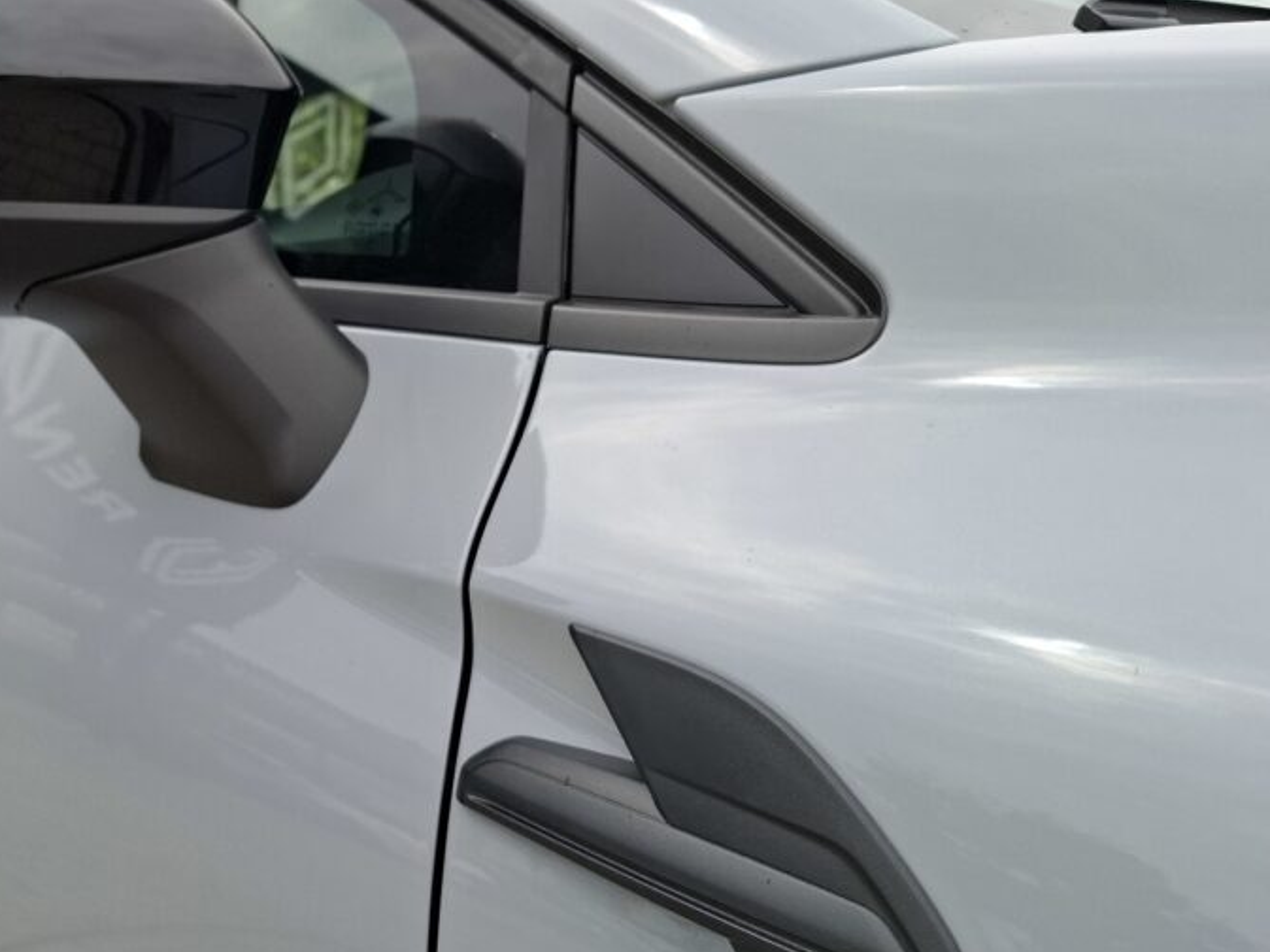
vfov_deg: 40.6
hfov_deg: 51.2
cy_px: 417
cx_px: 379
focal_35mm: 35
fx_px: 1284
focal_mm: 5.54
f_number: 1.8
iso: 50
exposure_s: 1/1021
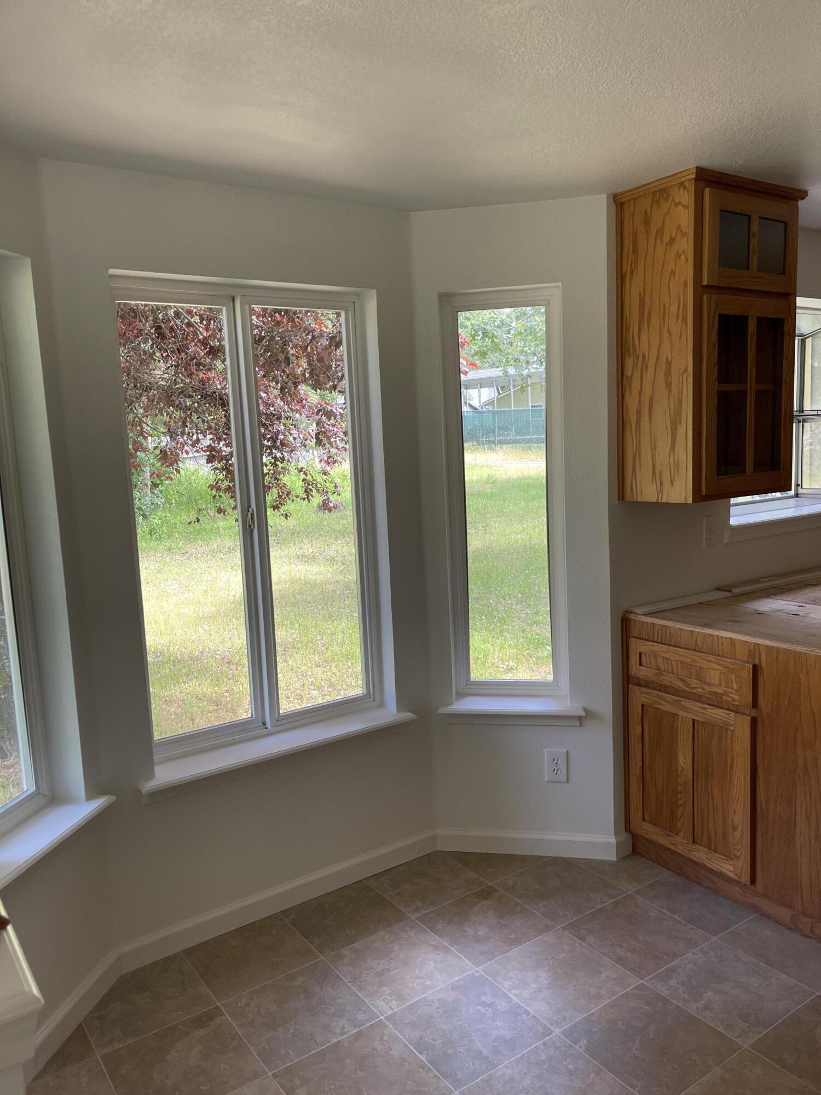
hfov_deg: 53.1
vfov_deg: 67.3
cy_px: 548
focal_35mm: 26
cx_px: 410
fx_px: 822
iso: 80
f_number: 1.6
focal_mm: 5.1
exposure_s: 1/121
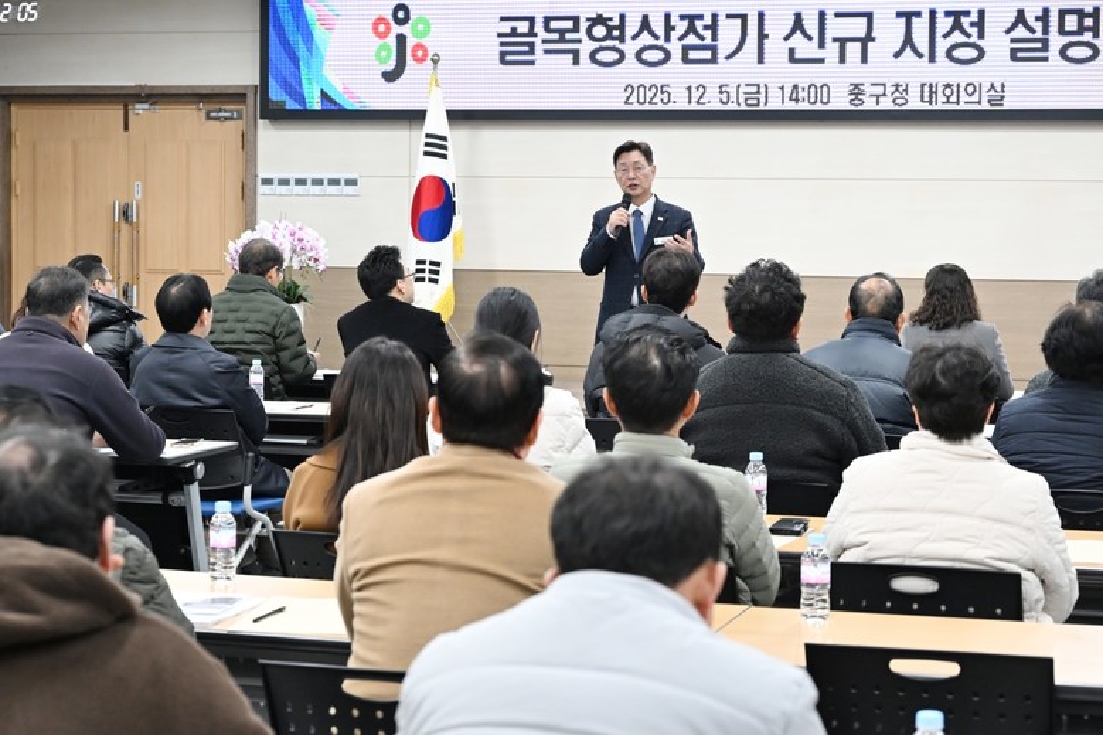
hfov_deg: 30.1
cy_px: 368
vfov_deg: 20.3
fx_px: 2052
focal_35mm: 67
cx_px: 552
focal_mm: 67
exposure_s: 1/125
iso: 3200
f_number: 6
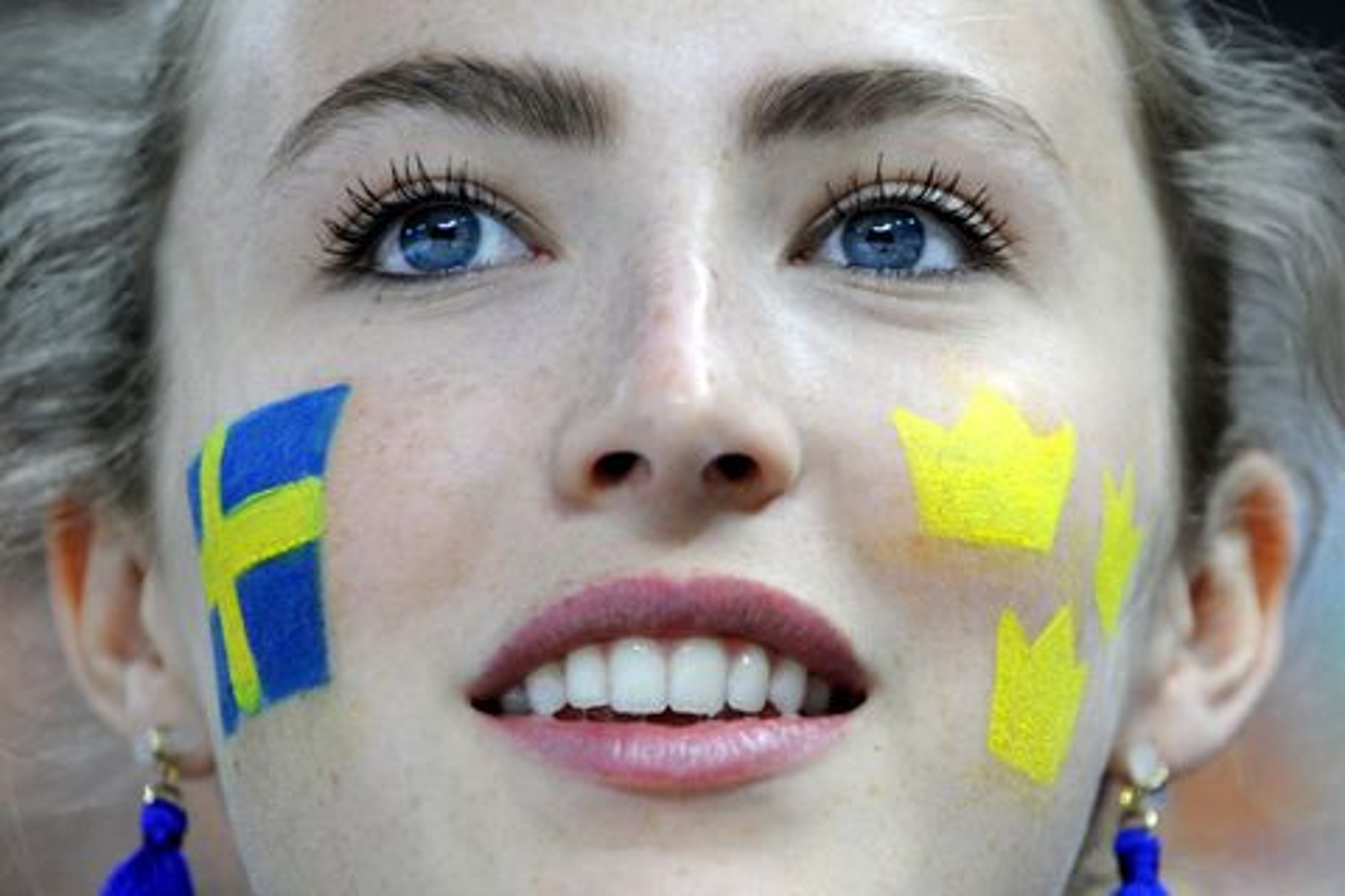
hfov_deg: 10.3
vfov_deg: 6.9
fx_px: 7472
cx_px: 672
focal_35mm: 200
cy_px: 448
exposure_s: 1/320
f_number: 5
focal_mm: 200
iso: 1000
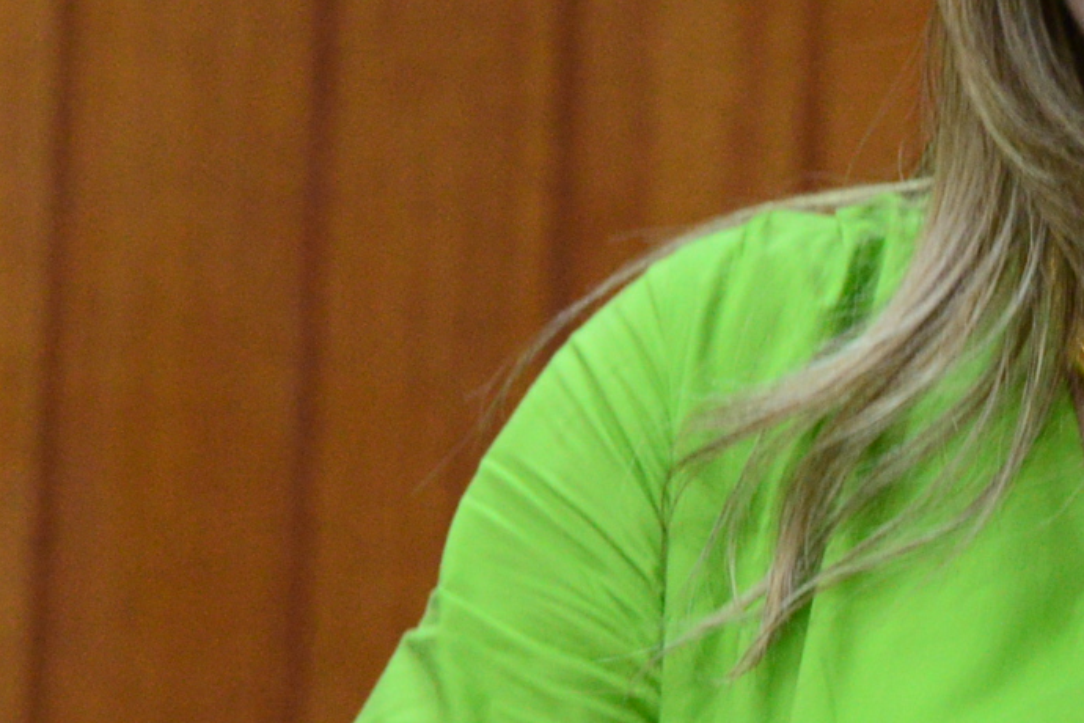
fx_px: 13790
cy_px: 453
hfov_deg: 4.5
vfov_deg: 3.0
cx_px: 1241
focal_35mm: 458
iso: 2500
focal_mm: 105
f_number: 5
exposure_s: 1/60
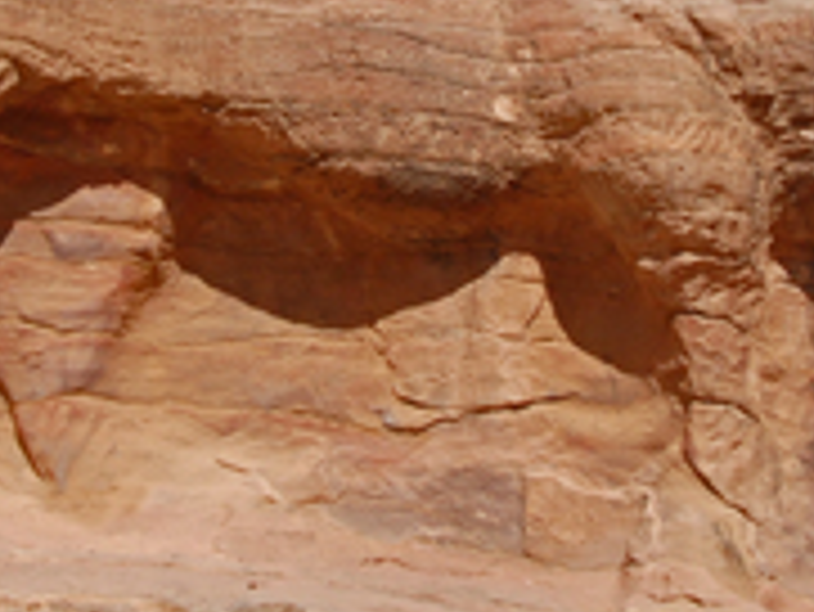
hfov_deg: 17.6
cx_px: 391
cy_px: 90
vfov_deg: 13.2
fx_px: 2635
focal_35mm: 112
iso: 400
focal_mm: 32
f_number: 16
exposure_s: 1/640
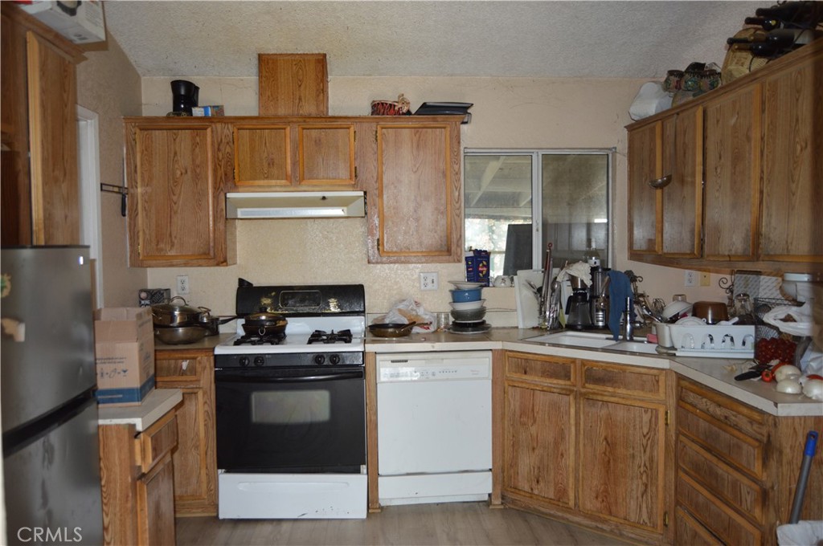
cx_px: 412
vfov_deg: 47.8
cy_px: 273
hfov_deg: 67.4
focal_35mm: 27
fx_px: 616
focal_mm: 18
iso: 400
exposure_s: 1/60
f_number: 3.5
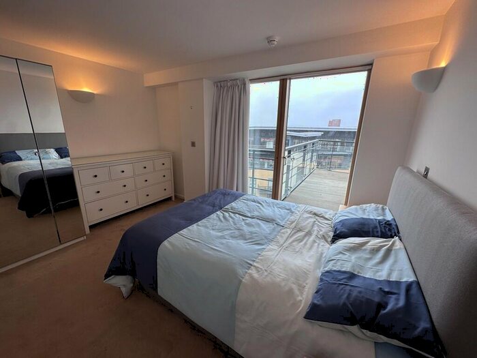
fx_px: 193
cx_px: 238
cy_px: 179
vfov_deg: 85.7
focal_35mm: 14
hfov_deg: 102.1
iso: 40
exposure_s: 1/117
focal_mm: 2.22
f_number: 2.2
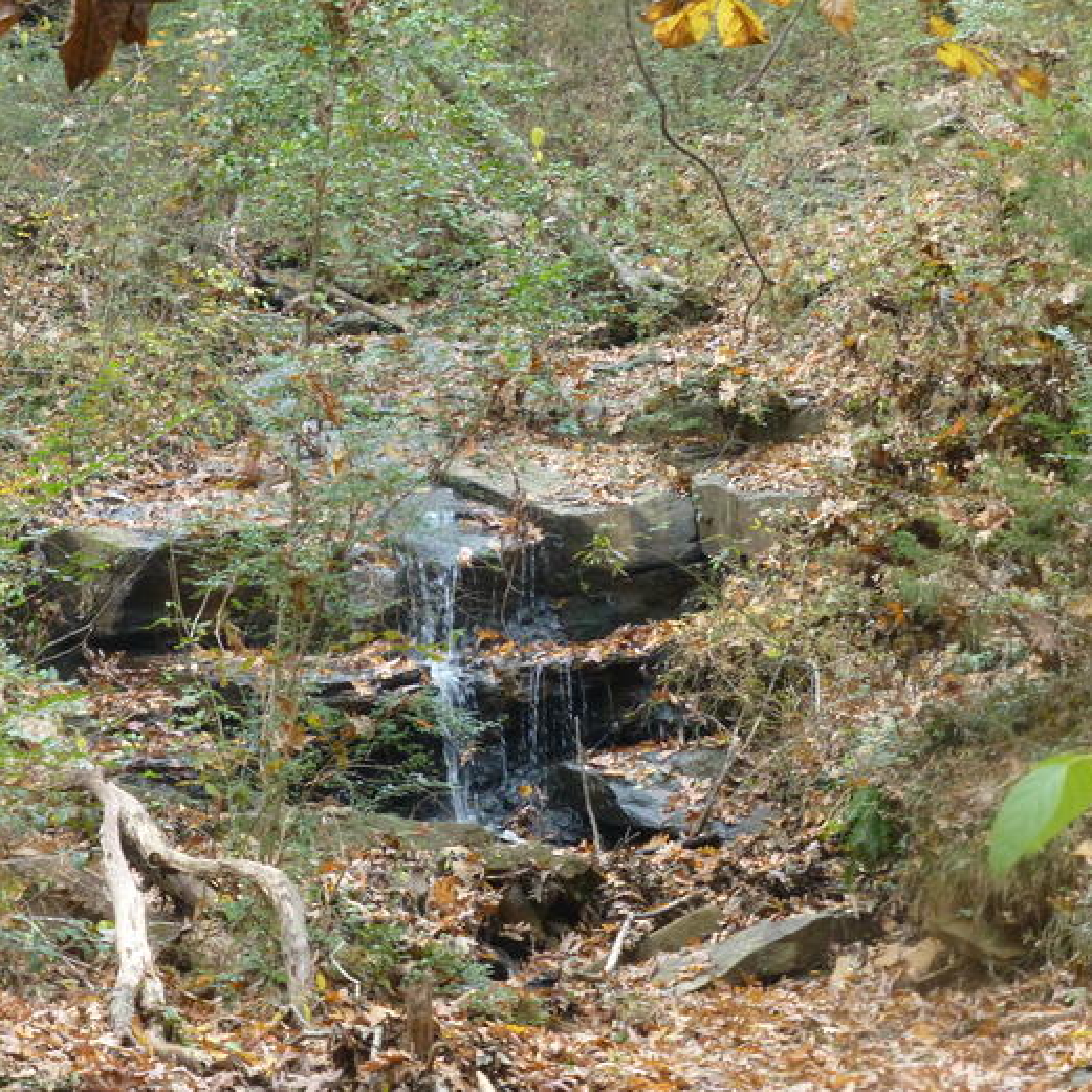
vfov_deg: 12.0
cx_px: 396
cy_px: 548
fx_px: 5175
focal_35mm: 145
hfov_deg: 12.0
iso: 400
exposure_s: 1/80
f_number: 5.4
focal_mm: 21.8
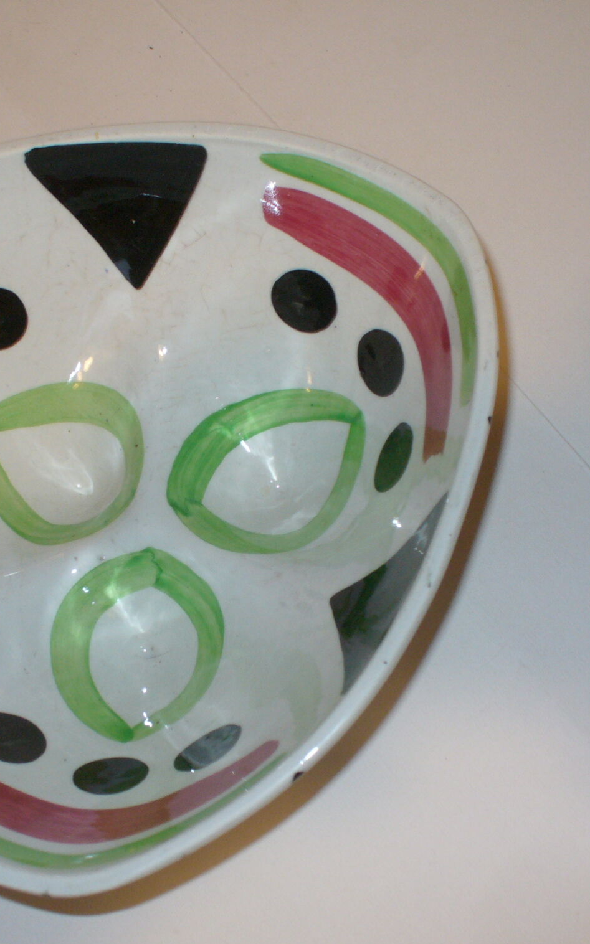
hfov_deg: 24.3
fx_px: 1364
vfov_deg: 38.2
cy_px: 473
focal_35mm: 53
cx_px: 200
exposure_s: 1/8
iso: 100
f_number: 2.8
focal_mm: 6.1
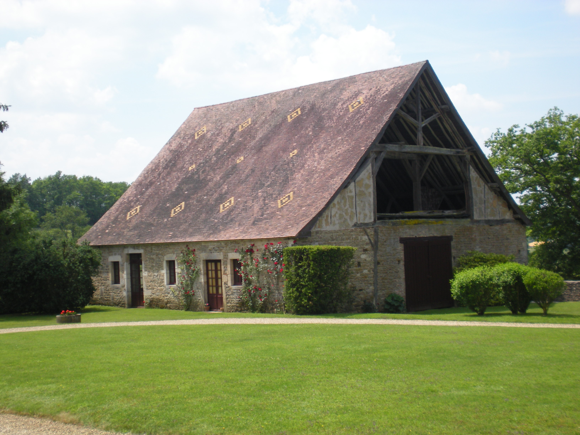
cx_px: 290
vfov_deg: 26.1
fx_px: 938
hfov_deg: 34.3
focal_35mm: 56
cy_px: 218
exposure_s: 1/246
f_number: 5.6
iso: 64
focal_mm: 9.3
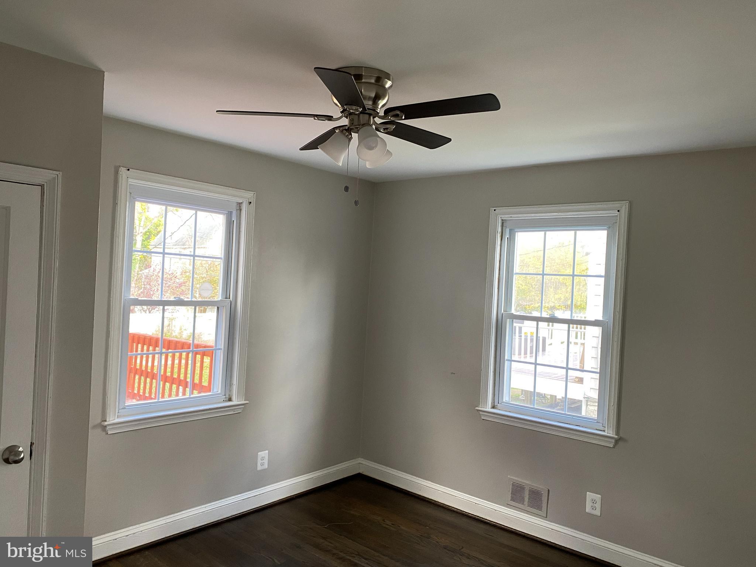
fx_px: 568
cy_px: 284
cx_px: 378
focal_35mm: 26
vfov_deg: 53.1
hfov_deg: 67.3
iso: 125
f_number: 1.8
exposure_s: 1/72
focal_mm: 4.25
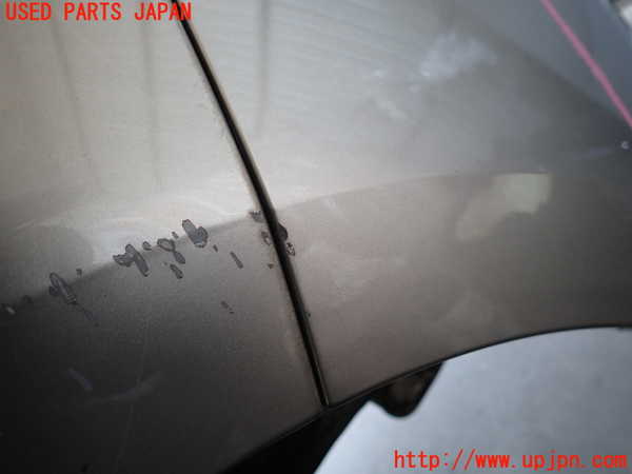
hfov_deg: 69.4
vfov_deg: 54.9
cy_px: 237
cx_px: 316
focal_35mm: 25
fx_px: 456
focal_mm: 4.5
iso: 200
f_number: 2
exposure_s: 1/50
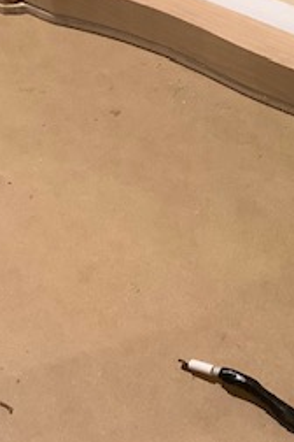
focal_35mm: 82
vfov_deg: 24.1
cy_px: 47
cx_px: 308
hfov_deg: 16.2
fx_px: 1004
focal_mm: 3.3
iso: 250
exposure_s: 1/60
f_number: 2.4
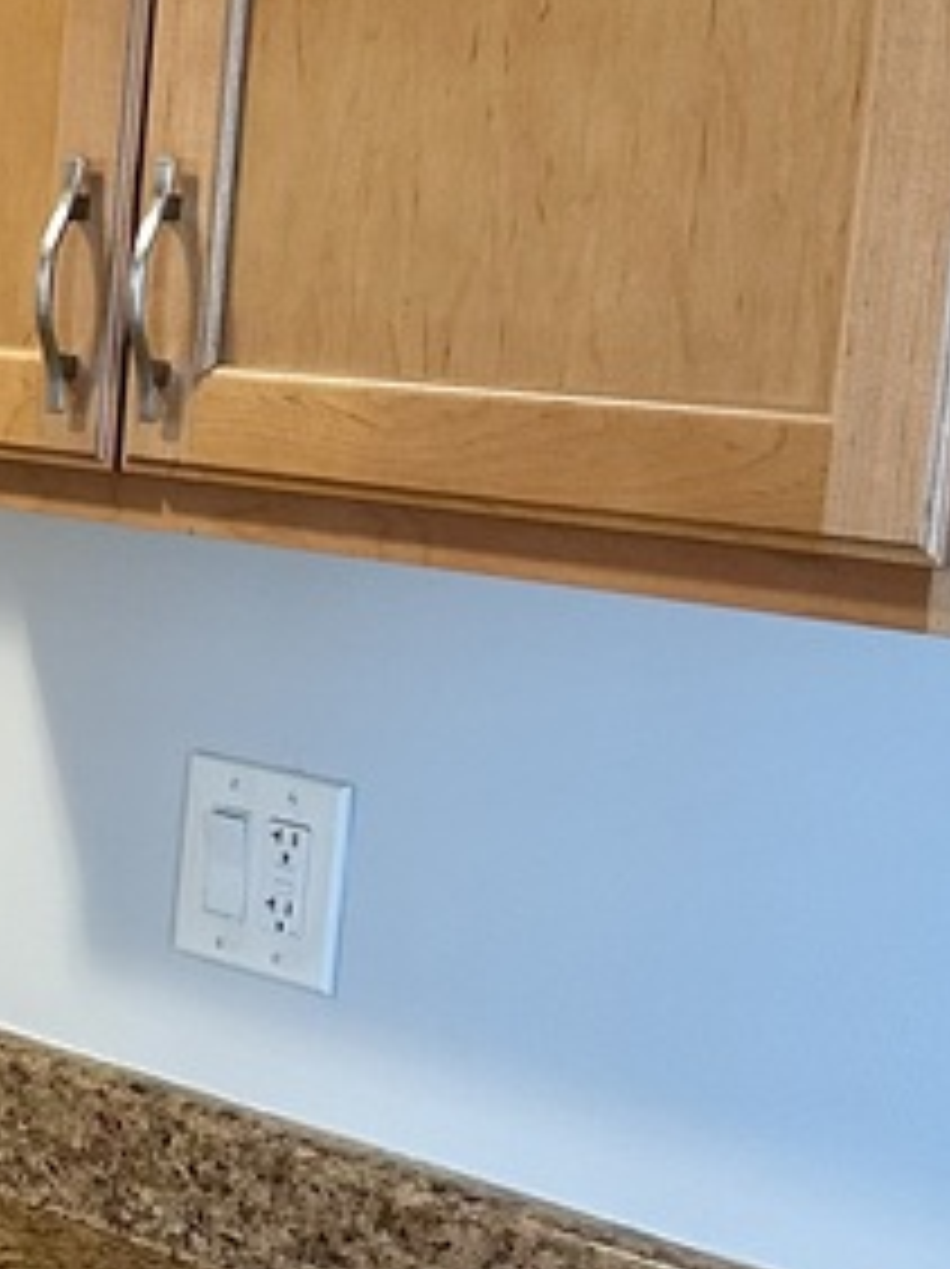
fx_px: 3372
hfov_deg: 15.1
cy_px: 891
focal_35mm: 92
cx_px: -392
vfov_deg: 21.2
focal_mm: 6.86
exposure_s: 1/60
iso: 200
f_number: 1.78
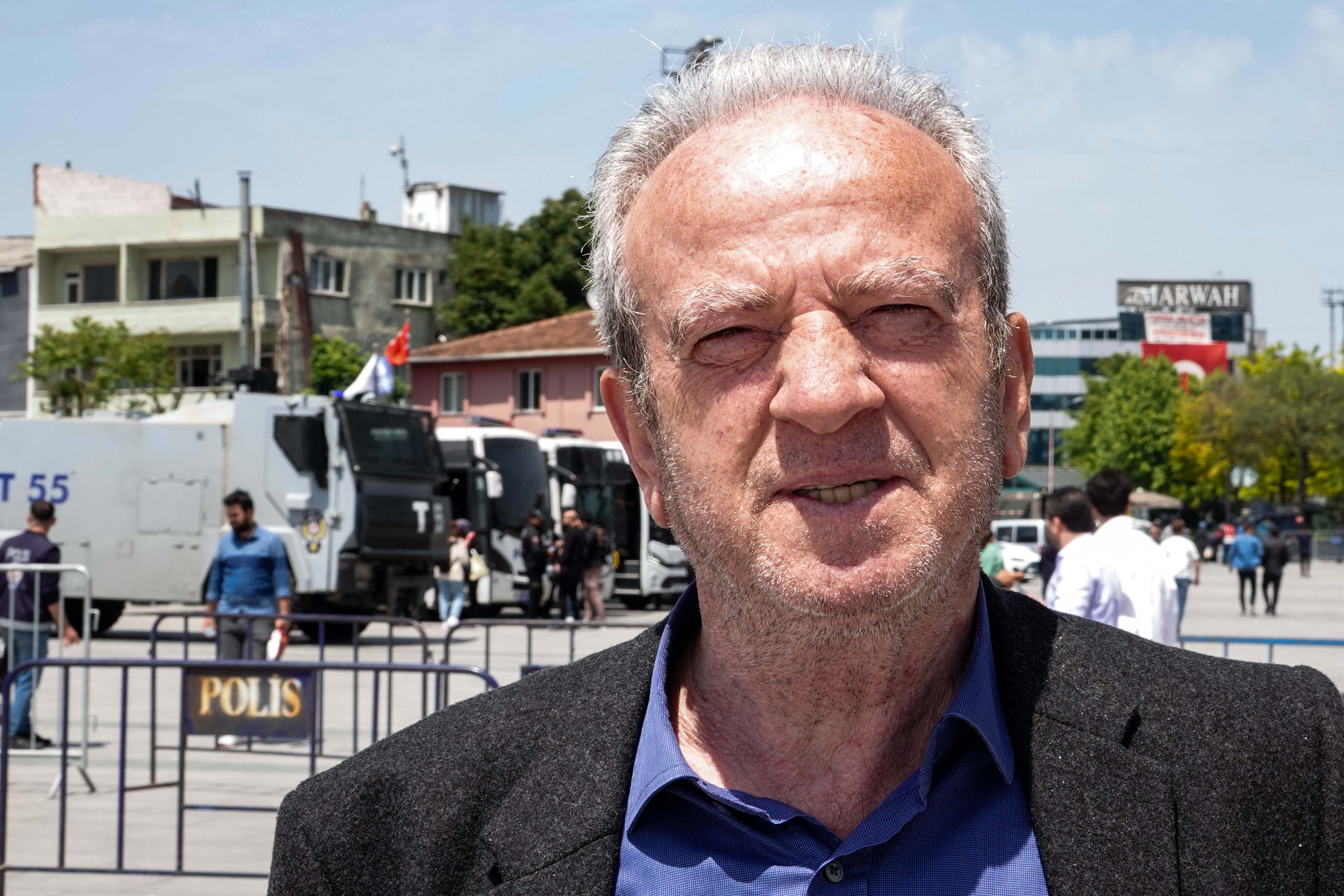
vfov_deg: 19.5
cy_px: 417
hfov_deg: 28.8
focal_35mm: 70
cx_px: 816
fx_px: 2613
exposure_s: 1/160
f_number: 7.1
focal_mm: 20.49
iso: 100
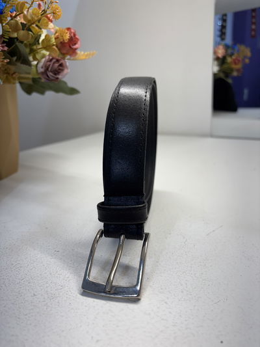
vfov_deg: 67.3
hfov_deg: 53.1
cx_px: 130
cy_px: 174
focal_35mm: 26
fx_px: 260
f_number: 1.6
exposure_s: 1/139
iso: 32
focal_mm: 5.96
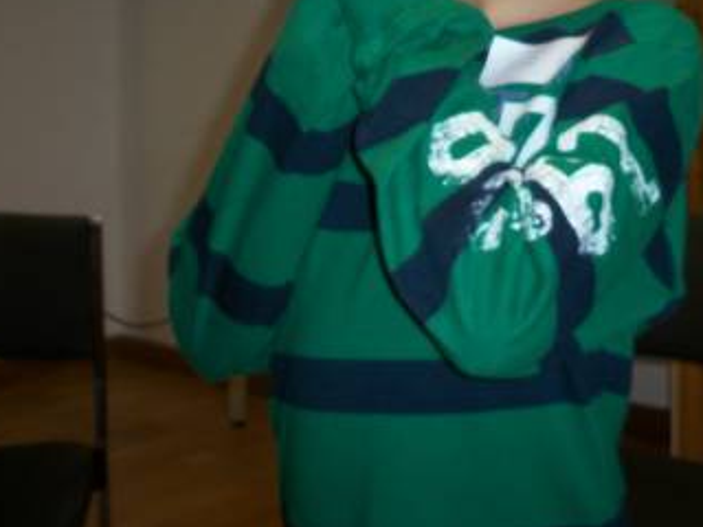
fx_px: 1422
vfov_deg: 20.4
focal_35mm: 70
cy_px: 9
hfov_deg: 27.4
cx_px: 532
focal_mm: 6.3
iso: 80
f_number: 3.1
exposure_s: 1/60
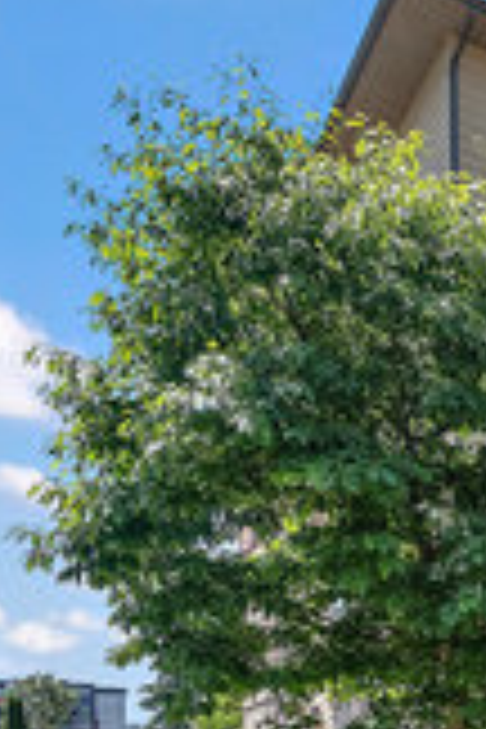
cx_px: 970
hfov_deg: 19.0
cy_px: 423
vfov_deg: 45.3
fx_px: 871
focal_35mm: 43
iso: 400
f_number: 7.1
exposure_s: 1/200
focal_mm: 16
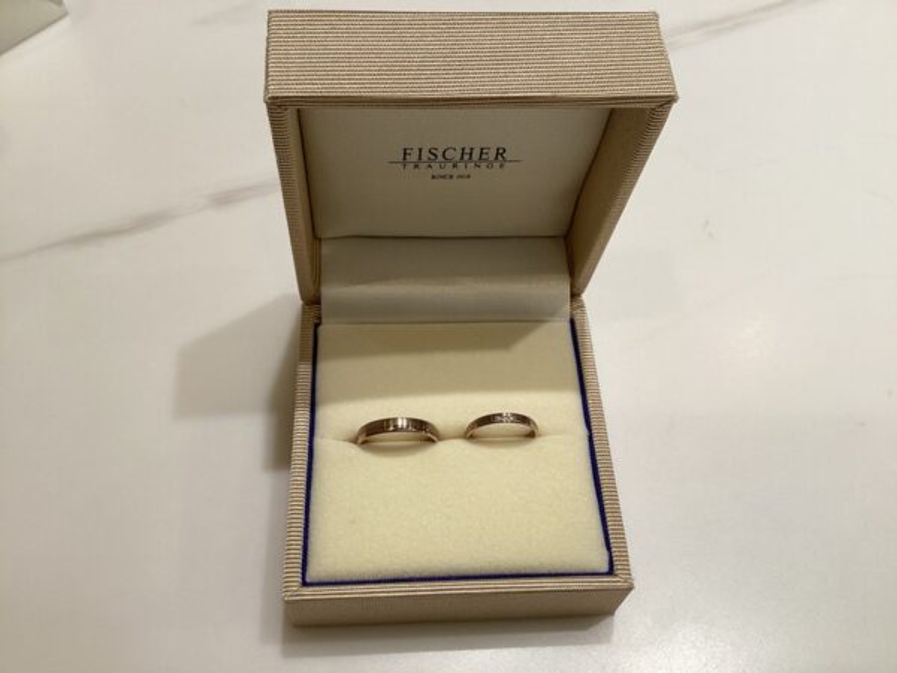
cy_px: 336
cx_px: 448
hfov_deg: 58.4
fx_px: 803
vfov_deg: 45.4
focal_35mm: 31
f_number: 2.4
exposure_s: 1/120
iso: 25
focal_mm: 3.3
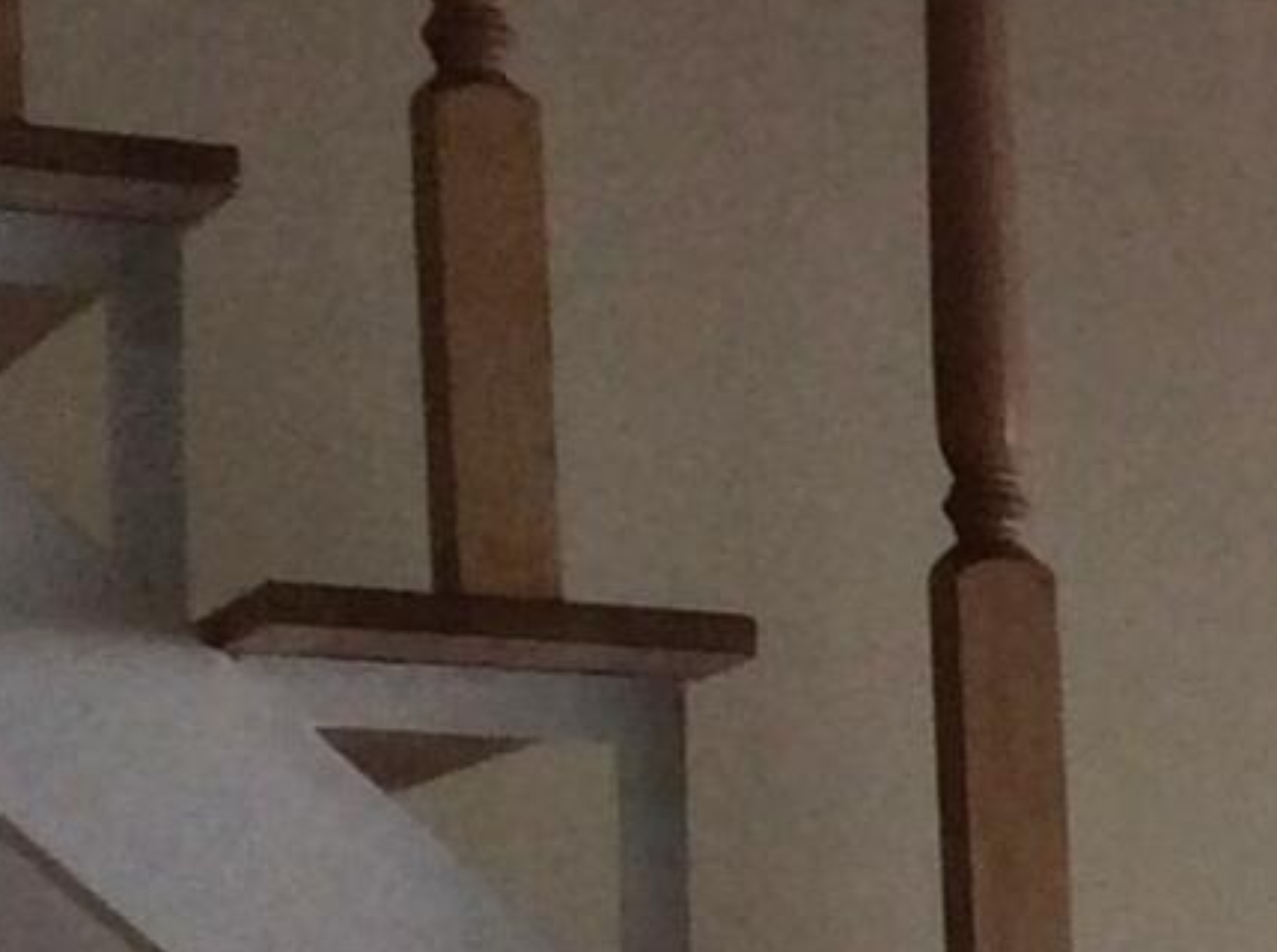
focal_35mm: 191
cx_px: 3364
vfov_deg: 7.5
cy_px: 1856
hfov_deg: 9.0
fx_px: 7032
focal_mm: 3.3
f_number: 2.4
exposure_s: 1/100
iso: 32
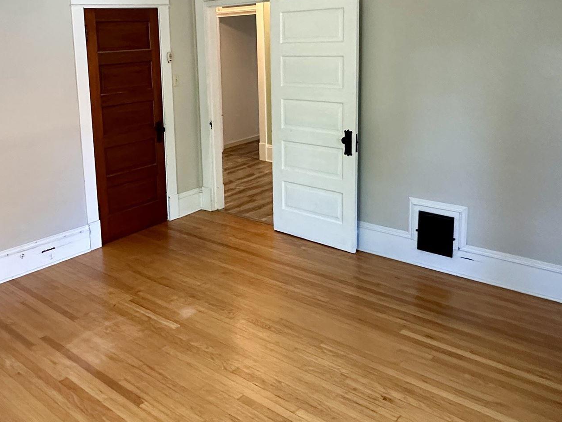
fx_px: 552
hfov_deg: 52.8
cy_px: 124
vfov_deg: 41.0
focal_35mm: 34
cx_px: 183
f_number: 2.2
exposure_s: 1/60
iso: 320
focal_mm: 2.22
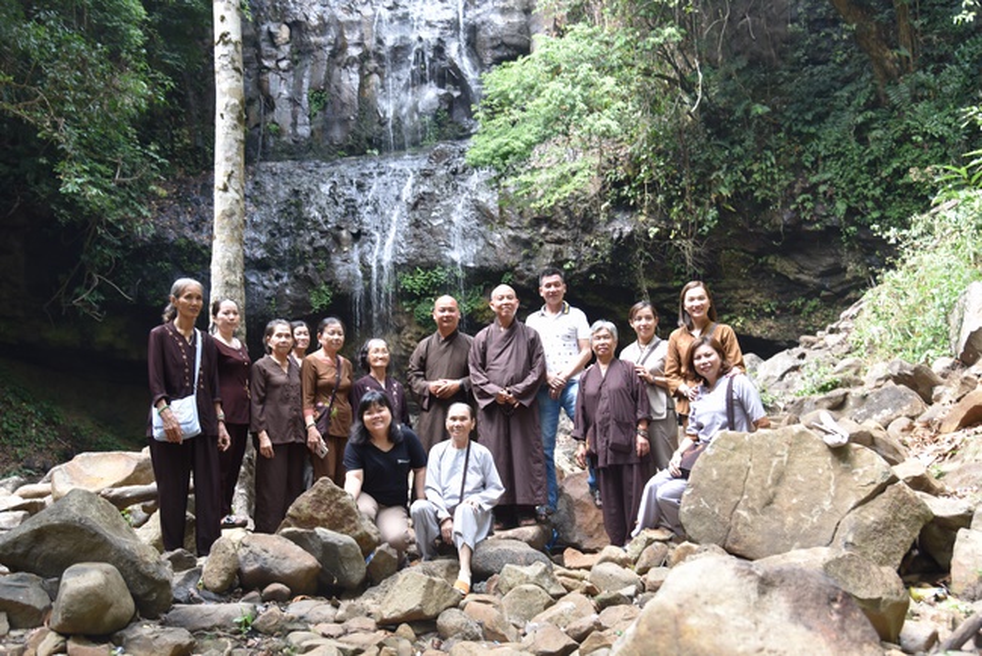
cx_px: 491
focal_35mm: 35
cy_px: 328
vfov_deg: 37.9
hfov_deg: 54.4
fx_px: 955
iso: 400
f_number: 4
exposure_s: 1/80
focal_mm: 35
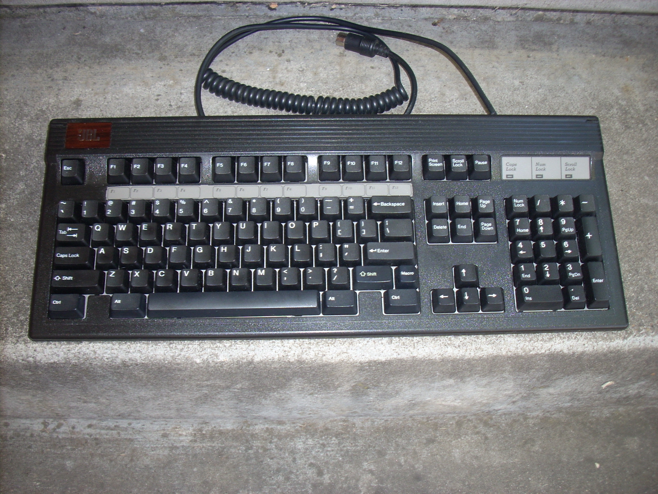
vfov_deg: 38.7
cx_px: 329
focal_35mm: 37
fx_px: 703
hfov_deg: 50.1
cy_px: 247
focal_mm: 6.2
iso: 64
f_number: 2.8
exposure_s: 1/30
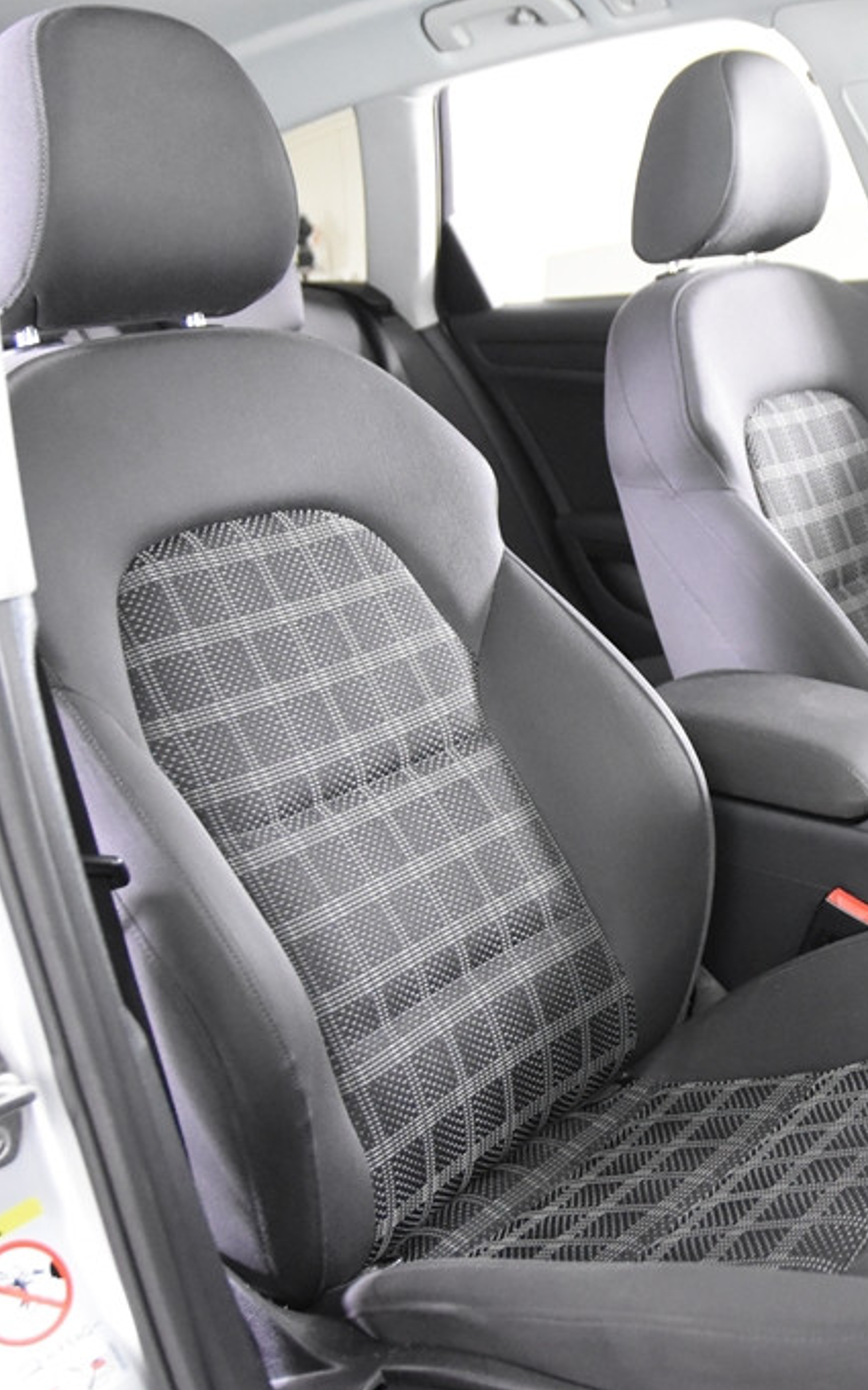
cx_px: 782
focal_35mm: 46
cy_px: 695
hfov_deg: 27.0
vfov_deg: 43.5
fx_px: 1743
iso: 5000
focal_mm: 20
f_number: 2.8
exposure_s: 1/30
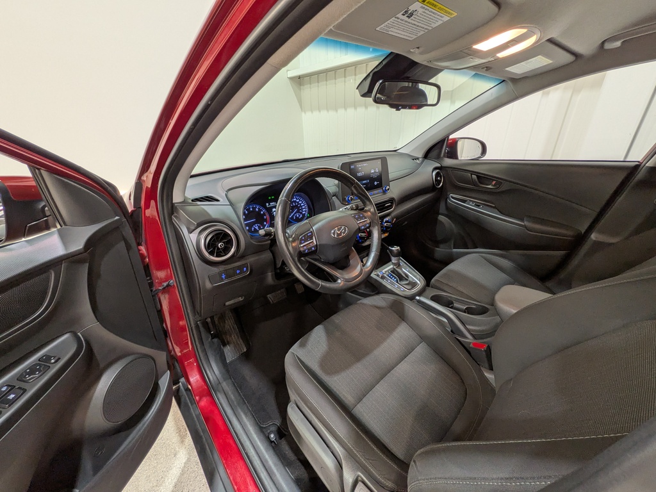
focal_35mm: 14
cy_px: 246
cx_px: 328
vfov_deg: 85.7
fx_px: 265
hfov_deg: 102.1
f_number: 2.2
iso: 74
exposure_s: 1/33.3
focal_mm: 1.83
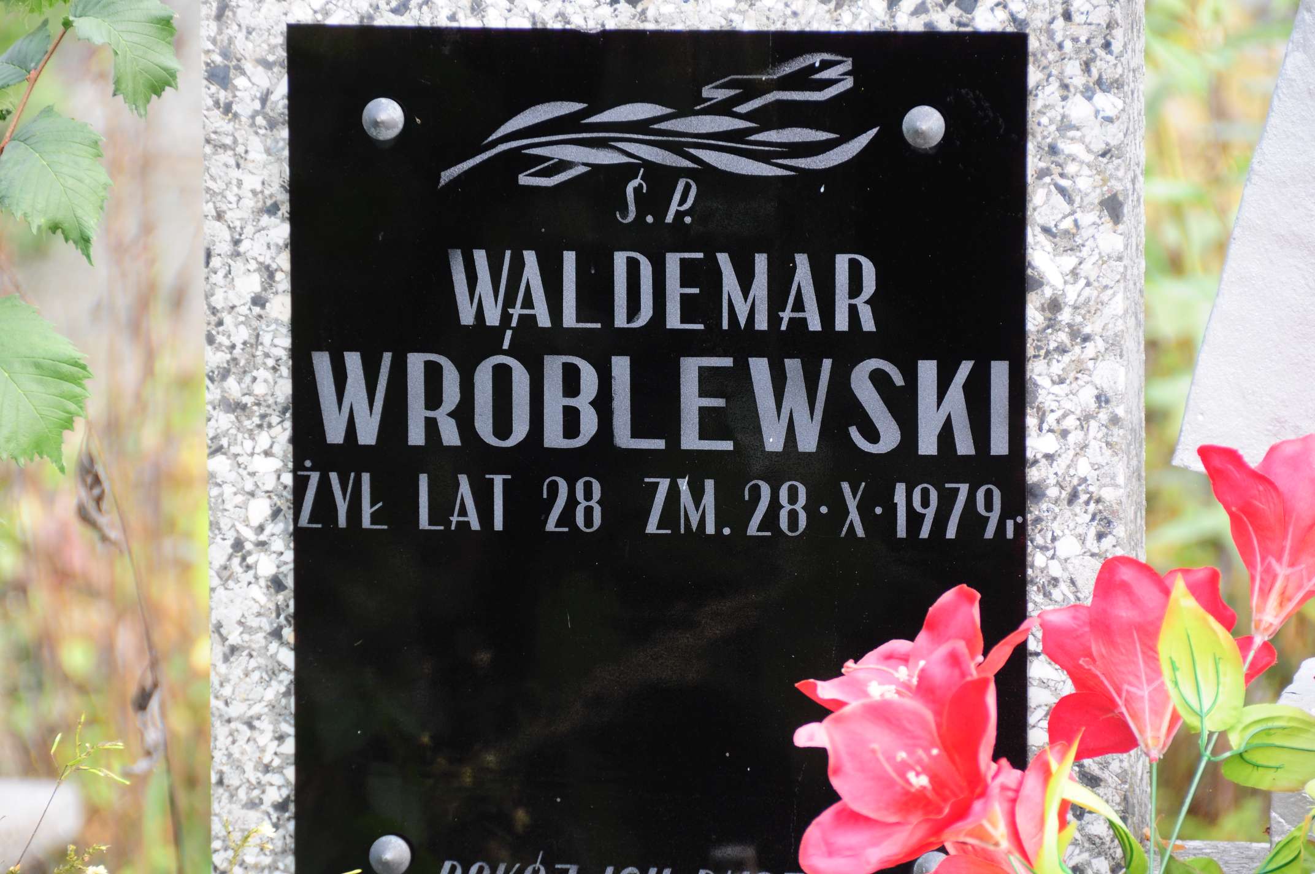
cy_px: 437
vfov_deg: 5.4
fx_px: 9303
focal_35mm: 255
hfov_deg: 8.1
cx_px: 658
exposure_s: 1/60
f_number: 5.6
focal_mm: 170
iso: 250
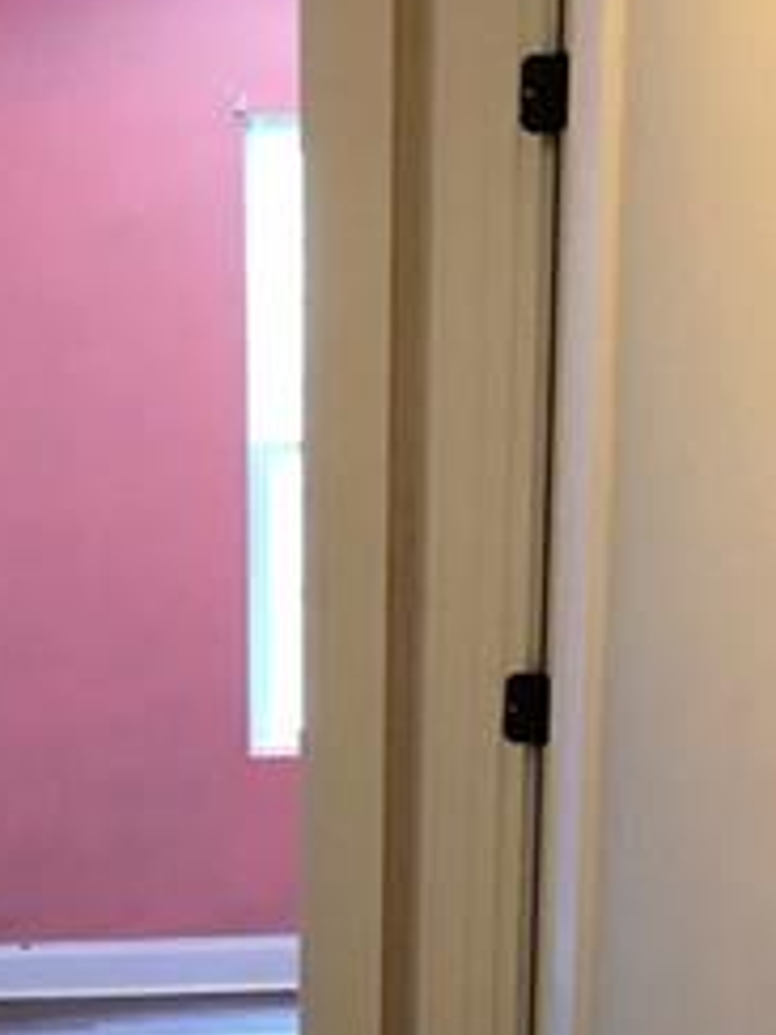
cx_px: 178
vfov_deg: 21.1
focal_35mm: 88
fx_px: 2630
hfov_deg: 16.7
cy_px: 1154
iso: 80
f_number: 1.8
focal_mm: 3.99
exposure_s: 1/15
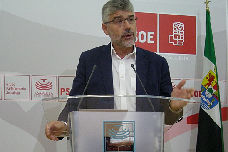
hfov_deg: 32.8
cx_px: 92
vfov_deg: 22.2
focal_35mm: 61
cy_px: 90
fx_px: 386
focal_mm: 7.1
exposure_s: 1/65.8
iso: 206
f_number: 3.1
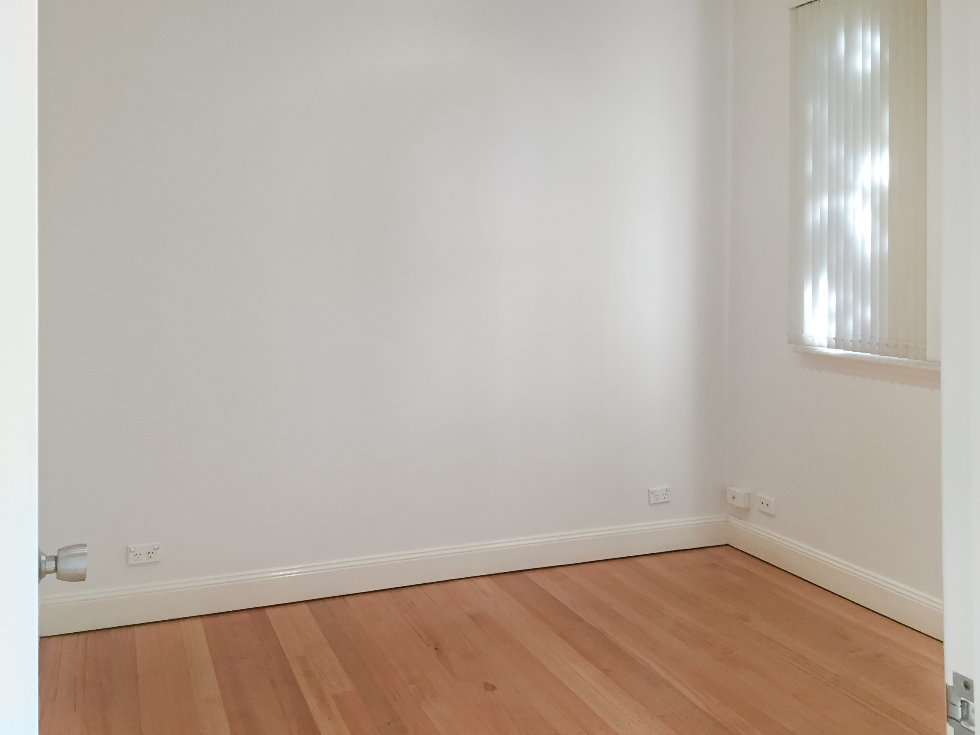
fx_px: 878
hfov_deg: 58.4
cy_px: 368
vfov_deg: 45.4
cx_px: 490
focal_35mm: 31
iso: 100
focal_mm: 3.3
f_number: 2.4
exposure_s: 1/33
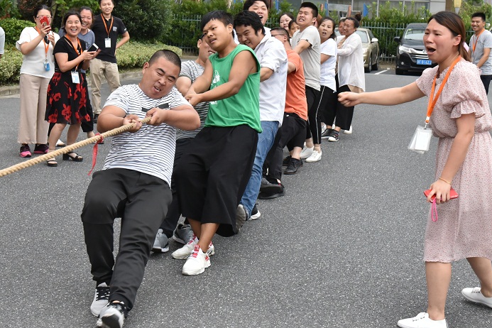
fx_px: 902
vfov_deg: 20.5
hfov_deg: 30.5
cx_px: 247
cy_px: 102
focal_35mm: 66
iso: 1600
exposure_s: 1/125
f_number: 8
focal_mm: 45
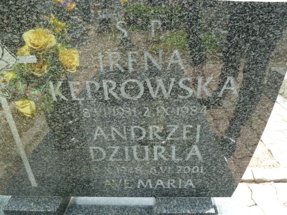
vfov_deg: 54.9
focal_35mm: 25
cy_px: 108
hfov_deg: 69.4
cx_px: 144
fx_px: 207
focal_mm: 4.1
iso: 200
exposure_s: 1/250
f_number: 3.3
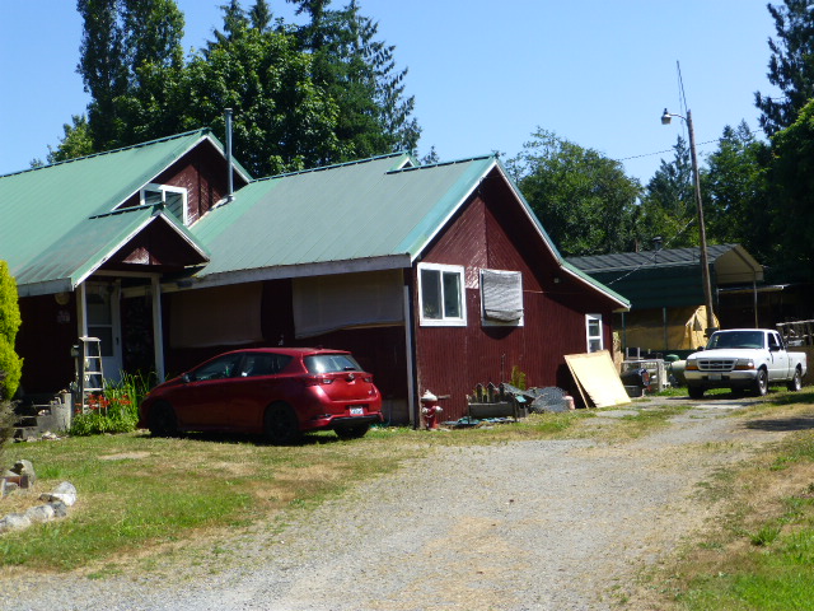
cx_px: 407
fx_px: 1105
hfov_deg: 40.4
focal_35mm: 47
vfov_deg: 30.9
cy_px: 306
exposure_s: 1/500
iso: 100
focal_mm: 8.5
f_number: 4.2
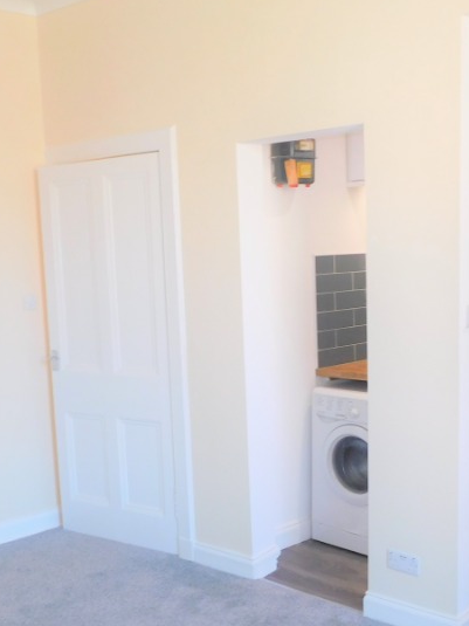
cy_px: 345
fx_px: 795
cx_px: 277
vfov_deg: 42.9
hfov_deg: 32.8
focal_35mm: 44
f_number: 3
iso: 125
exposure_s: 1/40
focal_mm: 4
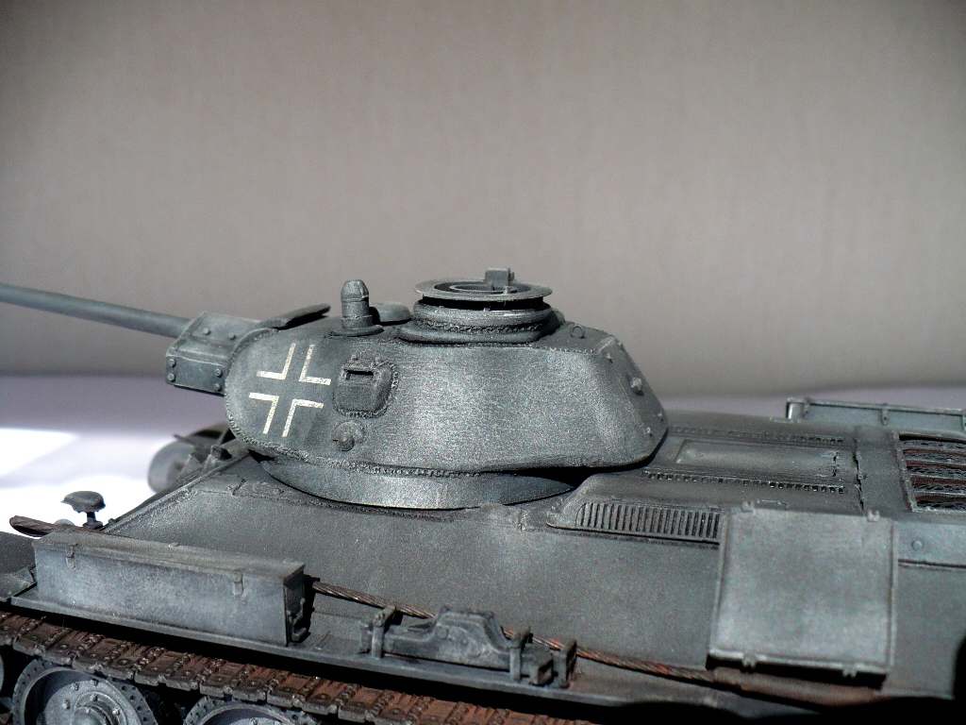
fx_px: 1033
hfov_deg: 50.1
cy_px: 362
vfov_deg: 38.7
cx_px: 483
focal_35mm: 37
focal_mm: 6.1
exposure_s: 1/1000
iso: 100
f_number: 2.8
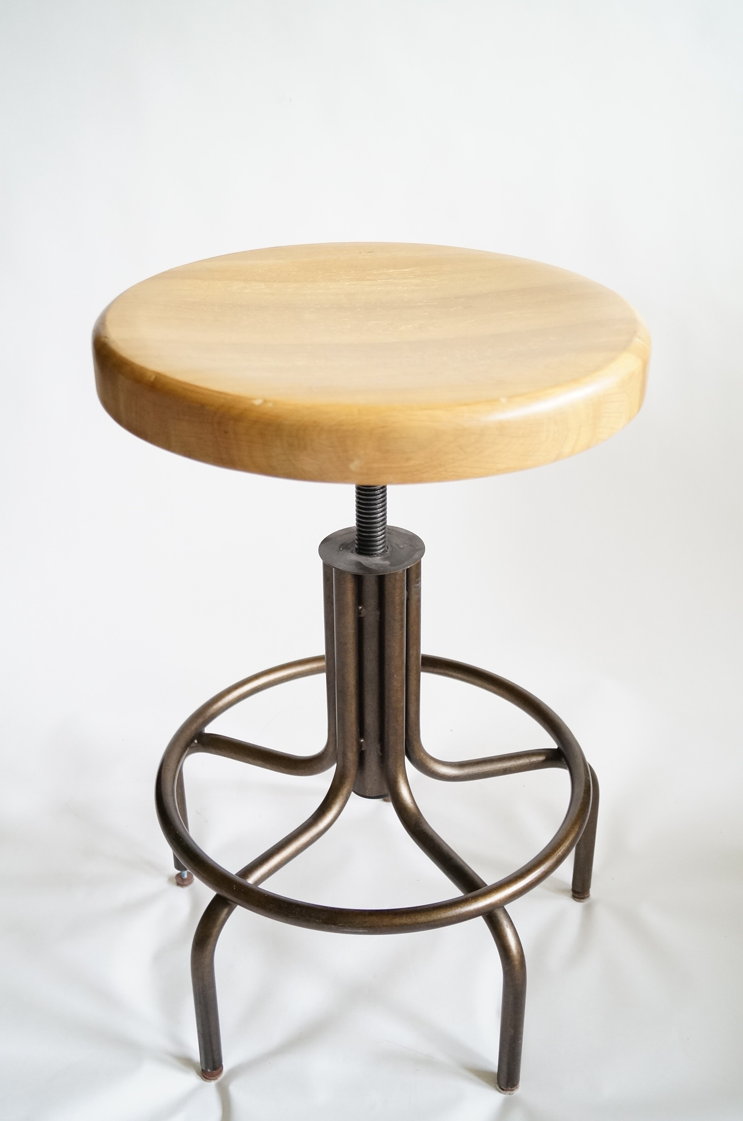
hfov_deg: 36.8
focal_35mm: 36
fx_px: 1118
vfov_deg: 53.2
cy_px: 560
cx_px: 372
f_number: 4
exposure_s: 1/60
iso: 1000
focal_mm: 24
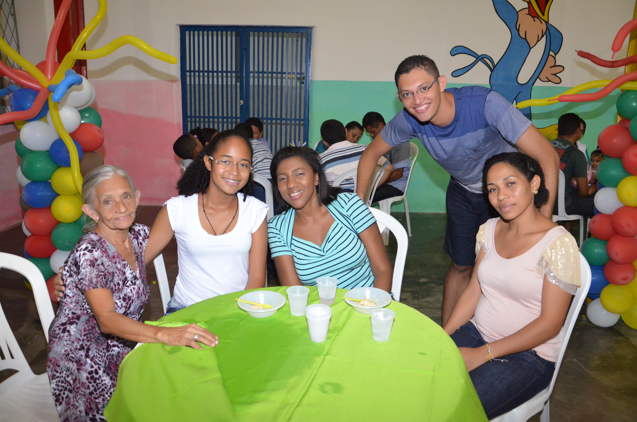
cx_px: 318
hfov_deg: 67.5
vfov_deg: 47.7
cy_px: 211
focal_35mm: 27
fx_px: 477
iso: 3200
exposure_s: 1/60
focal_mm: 18
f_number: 4
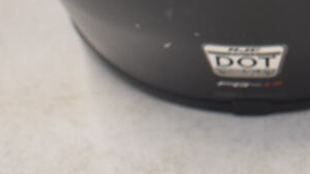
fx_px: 974
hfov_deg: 17.9
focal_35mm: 119
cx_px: 257
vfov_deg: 9.8
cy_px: -108
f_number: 4.5
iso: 800
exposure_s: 1/60
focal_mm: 25
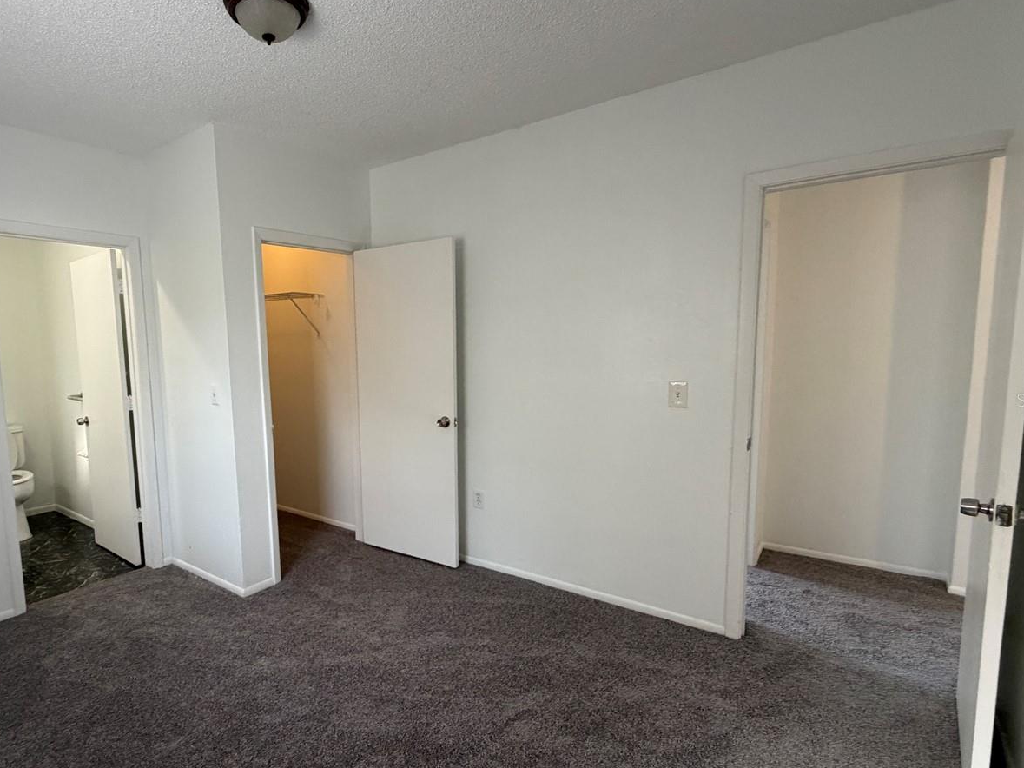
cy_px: 400
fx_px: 562
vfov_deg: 68.6
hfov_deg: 83.5
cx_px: 404
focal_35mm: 19
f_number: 2.2
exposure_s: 1/121
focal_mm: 2.22
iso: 320
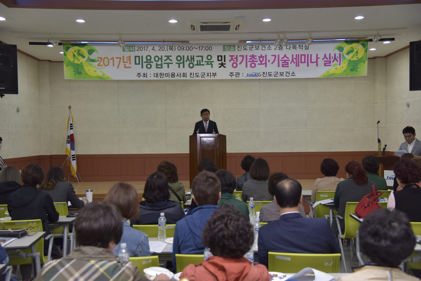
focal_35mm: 46
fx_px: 538
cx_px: 210
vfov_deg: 29.3
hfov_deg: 42.7
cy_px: 140
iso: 800
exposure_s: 1/125
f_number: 4
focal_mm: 46
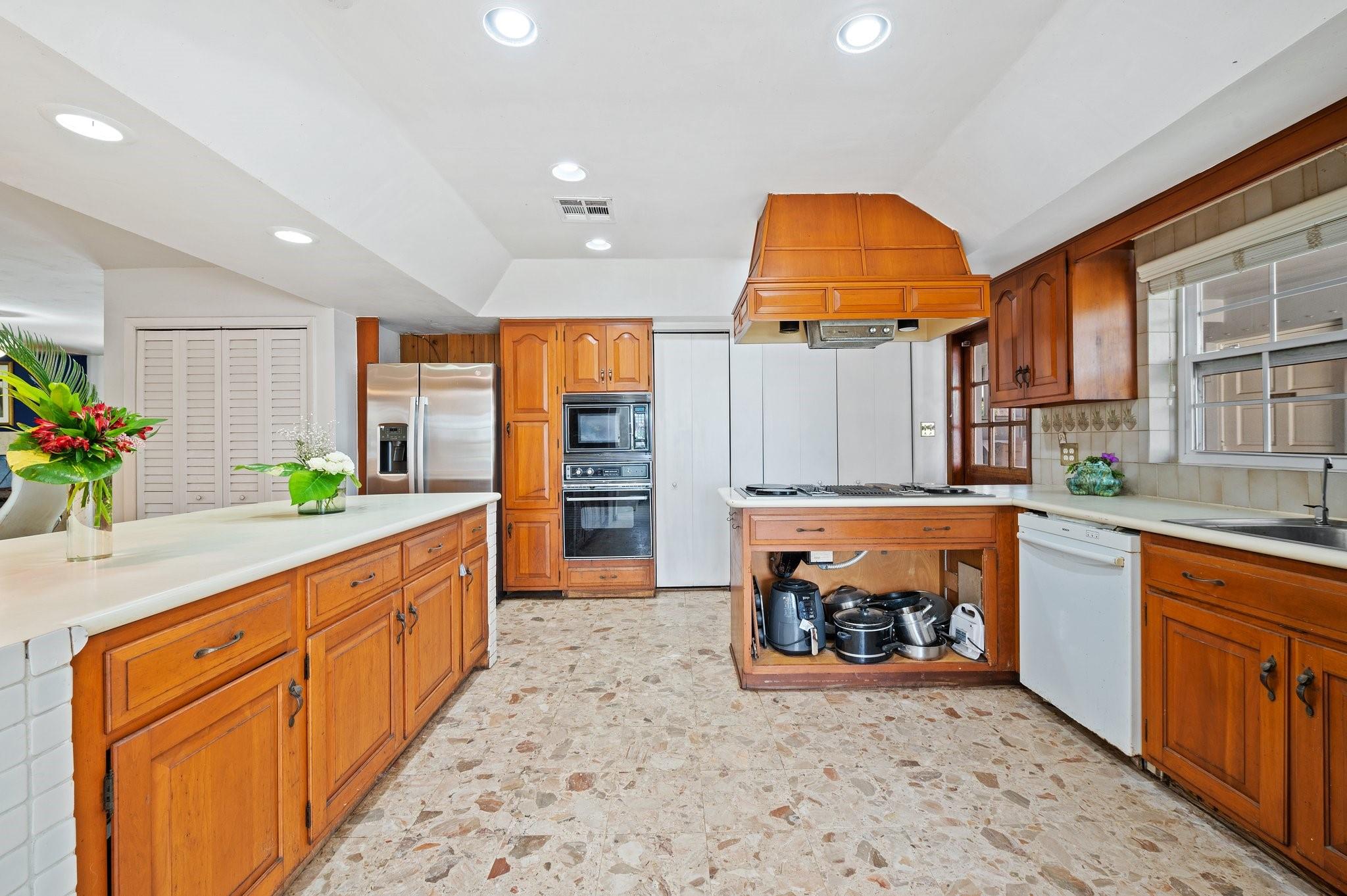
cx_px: 674
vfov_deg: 81.1
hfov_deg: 104.3
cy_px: 448
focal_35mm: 14
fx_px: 523
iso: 200
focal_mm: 14
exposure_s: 1/2.5
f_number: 8
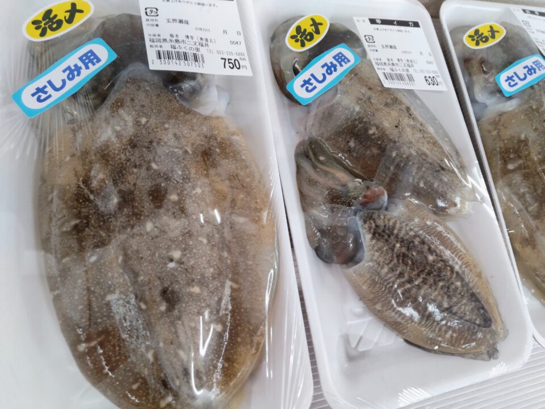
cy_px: 204
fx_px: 378
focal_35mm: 24
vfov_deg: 56.8
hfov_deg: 71.6
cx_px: 272
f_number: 2
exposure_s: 1/40
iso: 219
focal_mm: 3.43
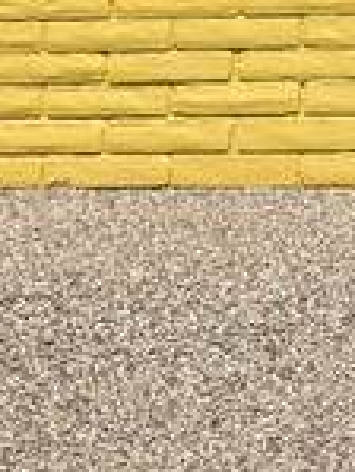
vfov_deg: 9.6
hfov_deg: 7.0
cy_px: -282
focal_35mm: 198
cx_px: 913
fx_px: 2704
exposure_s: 1/976
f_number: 1.7
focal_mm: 6.3
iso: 12
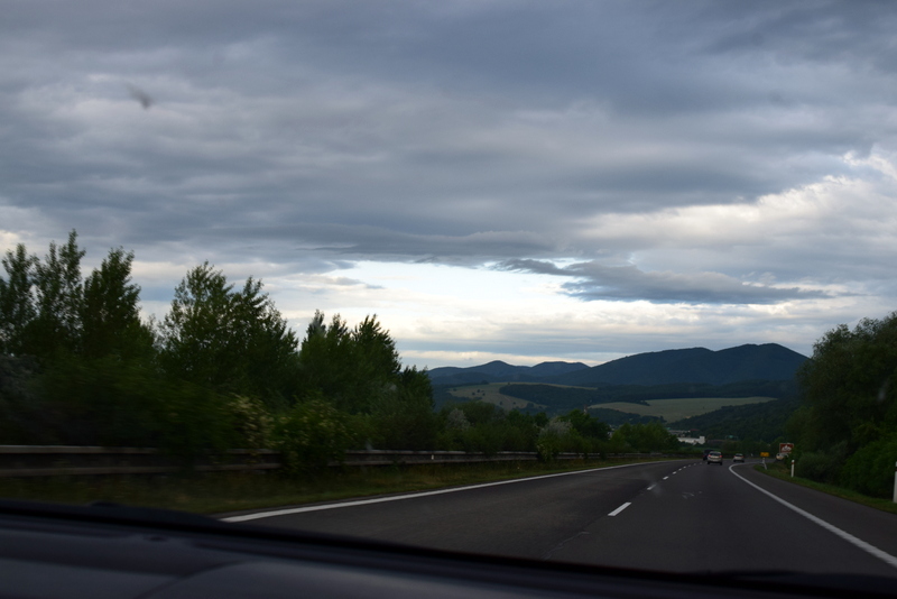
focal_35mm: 52
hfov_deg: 37.8
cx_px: 448
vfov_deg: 25.8
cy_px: 300
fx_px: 1309
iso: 400
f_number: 9
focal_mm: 35
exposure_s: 1/125
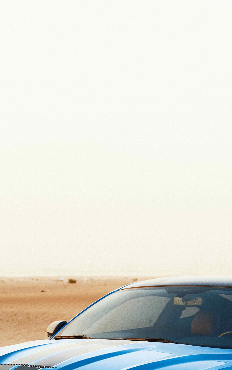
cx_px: 138
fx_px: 1032
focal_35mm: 102
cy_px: 355
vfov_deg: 19.9
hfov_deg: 12.8
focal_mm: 34
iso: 100
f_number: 2.8
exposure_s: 1/100
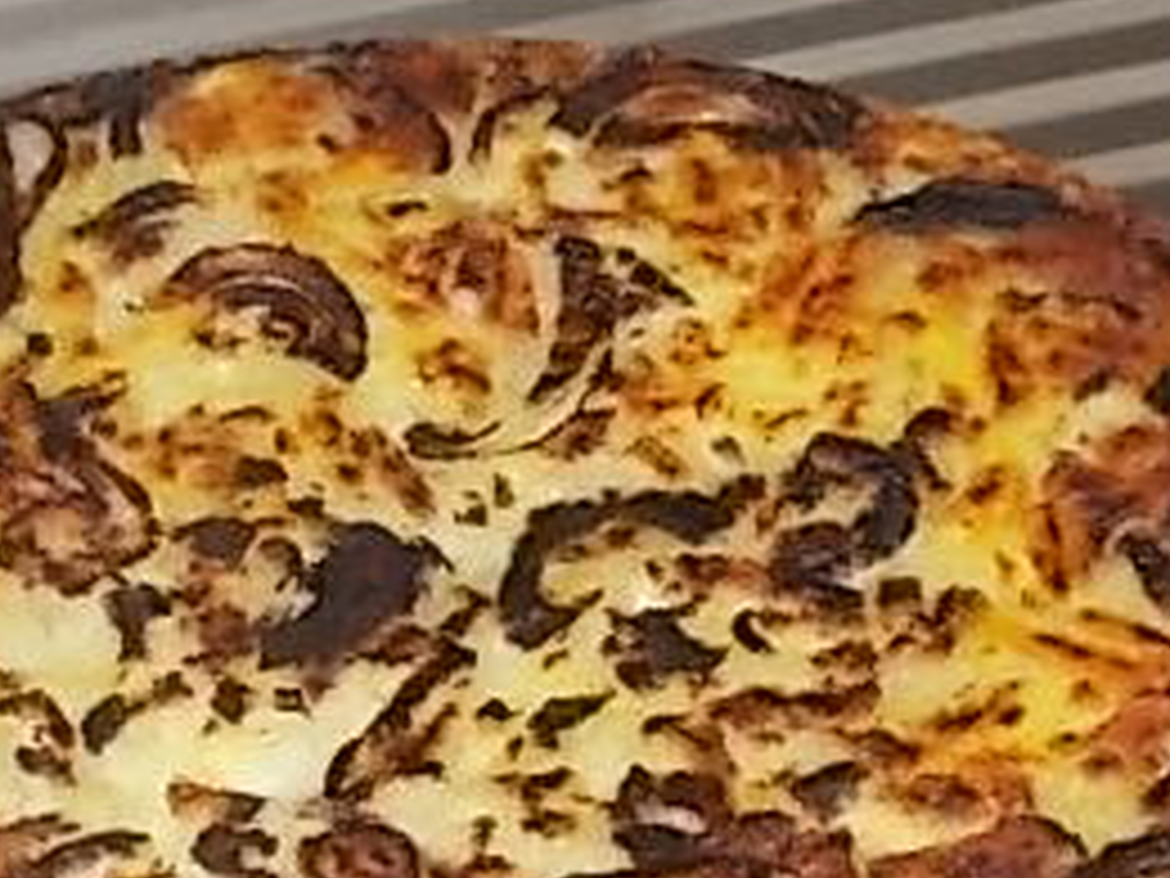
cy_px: 941
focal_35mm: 123
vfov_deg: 11.9
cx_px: 513
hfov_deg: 16.0
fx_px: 4157
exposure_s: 1/30
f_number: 4.5
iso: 200
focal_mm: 9
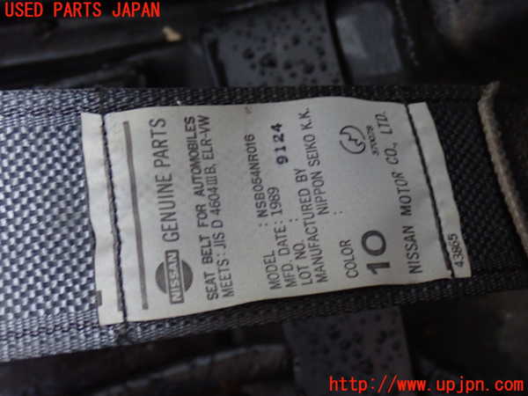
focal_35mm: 58
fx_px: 885
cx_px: 264
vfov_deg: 25.2
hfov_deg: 33.2
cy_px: 198
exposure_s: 1/15
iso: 1000
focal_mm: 10.35
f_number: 3.5
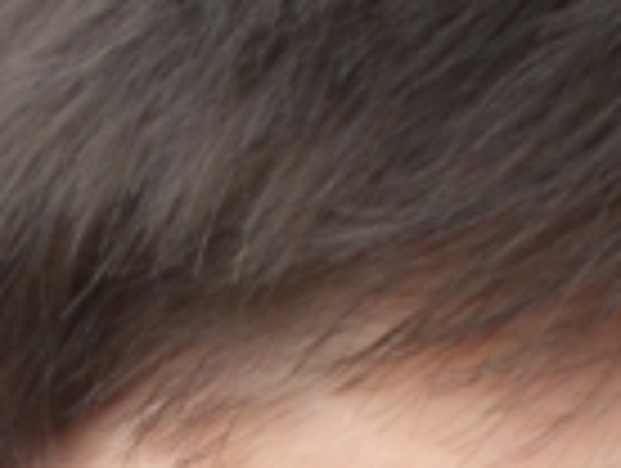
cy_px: 1080
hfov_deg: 8.7
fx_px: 3954
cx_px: -351
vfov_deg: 6.5
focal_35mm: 220
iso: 50
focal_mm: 6.3
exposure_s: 1/320
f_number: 3.1
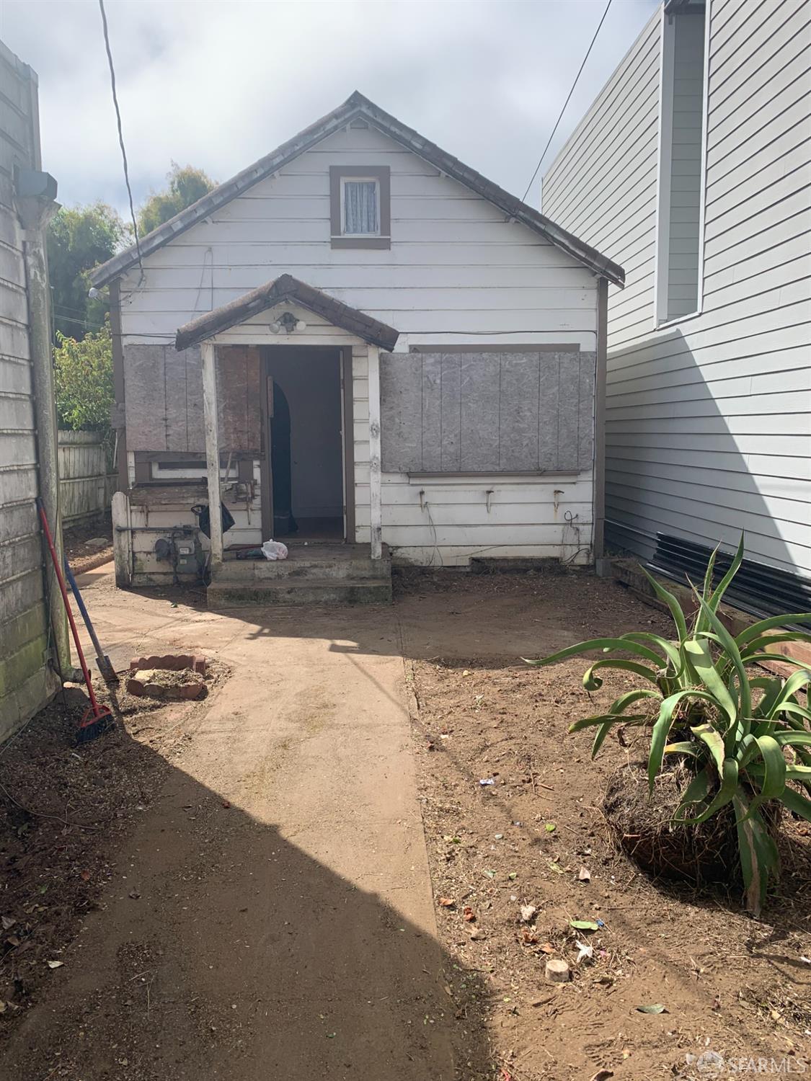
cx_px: 406
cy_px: 540
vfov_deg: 67.3
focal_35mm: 26
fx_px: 812
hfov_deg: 53.1
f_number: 1.8
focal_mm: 4.25
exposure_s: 1/2481
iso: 25
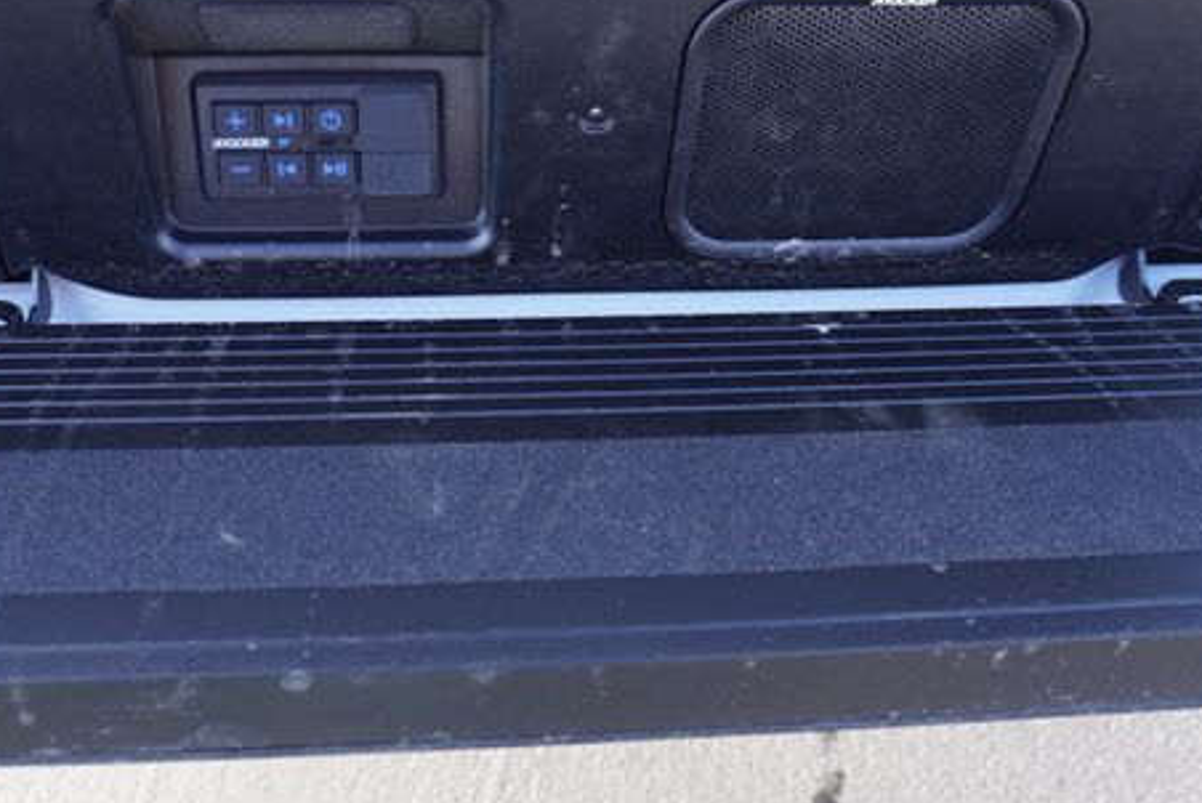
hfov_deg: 55.6
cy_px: 295
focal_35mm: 34
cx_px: 519
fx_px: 1136
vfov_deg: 38.7
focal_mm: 16
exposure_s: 1/60
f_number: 4
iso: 100
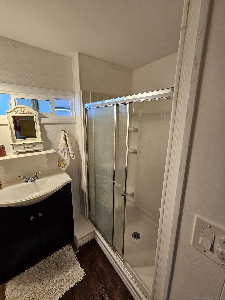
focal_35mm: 13
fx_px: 113
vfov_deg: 106.2
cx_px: 112
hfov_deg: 89.9
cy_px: 150
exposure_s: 1/60
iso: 200
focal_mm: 2.2
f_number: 2.2
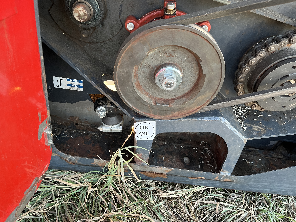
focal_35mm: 26
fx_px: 222
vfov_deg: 53.1
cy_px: 111
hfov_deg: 67.3
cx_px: 148
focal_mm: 5.1
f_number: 1.6
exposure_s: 1/60
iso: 160
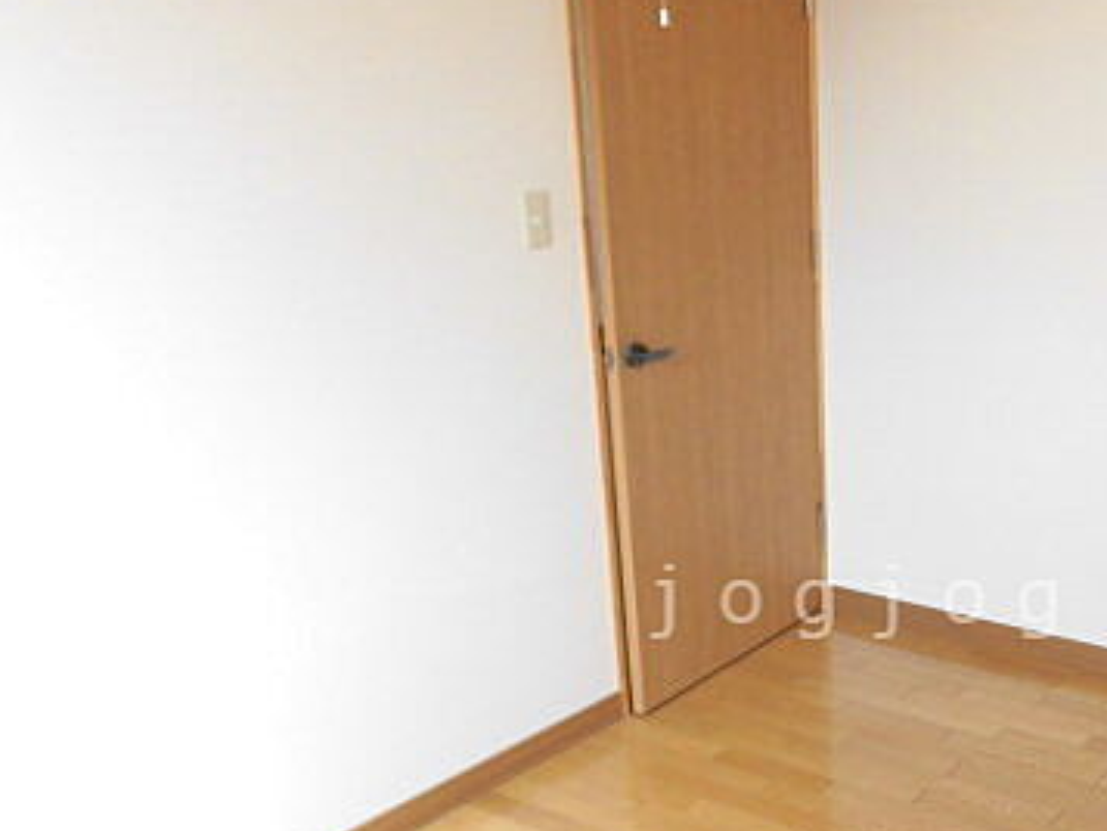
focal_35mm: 43
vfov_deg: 33.1
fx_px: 1376
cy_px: 602
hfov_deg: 42.2
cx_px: 862
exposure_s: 1/100
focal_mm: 4.3
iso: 100
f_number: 3.1
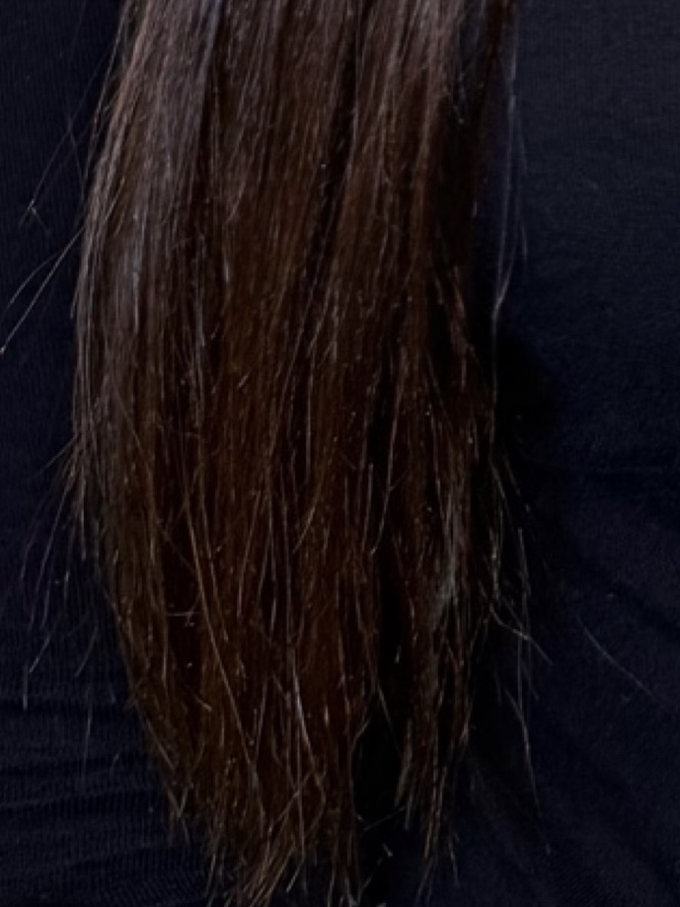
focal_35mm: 119
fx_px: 3118
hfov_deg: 10.9
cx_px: 1512
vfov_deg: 12.8
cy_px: -1271
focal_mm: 6.76
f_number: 1.78
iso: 80
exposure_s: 1/100
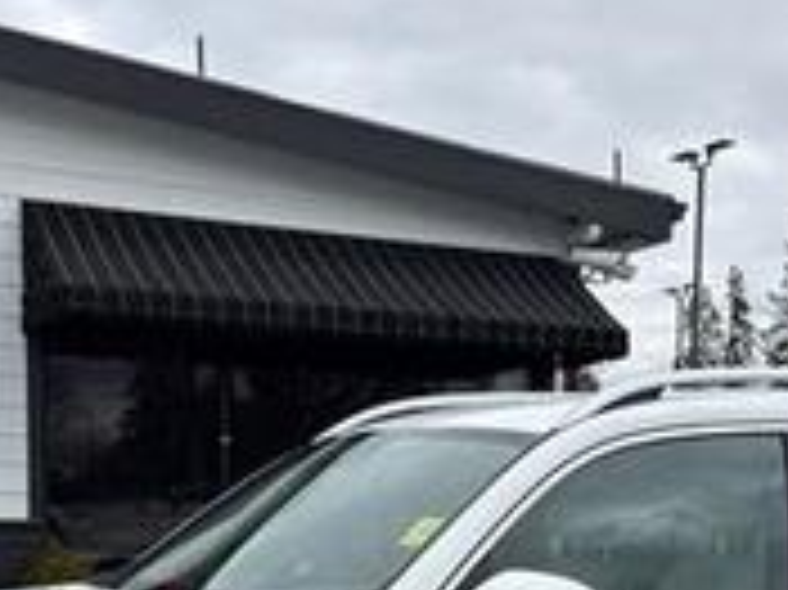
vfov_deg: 20.1
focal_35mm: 69
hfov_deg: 28.2
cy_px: 685
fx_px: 1570
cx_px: 405
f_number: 1.78
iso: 80
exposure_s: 1/4405
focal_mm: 6.76
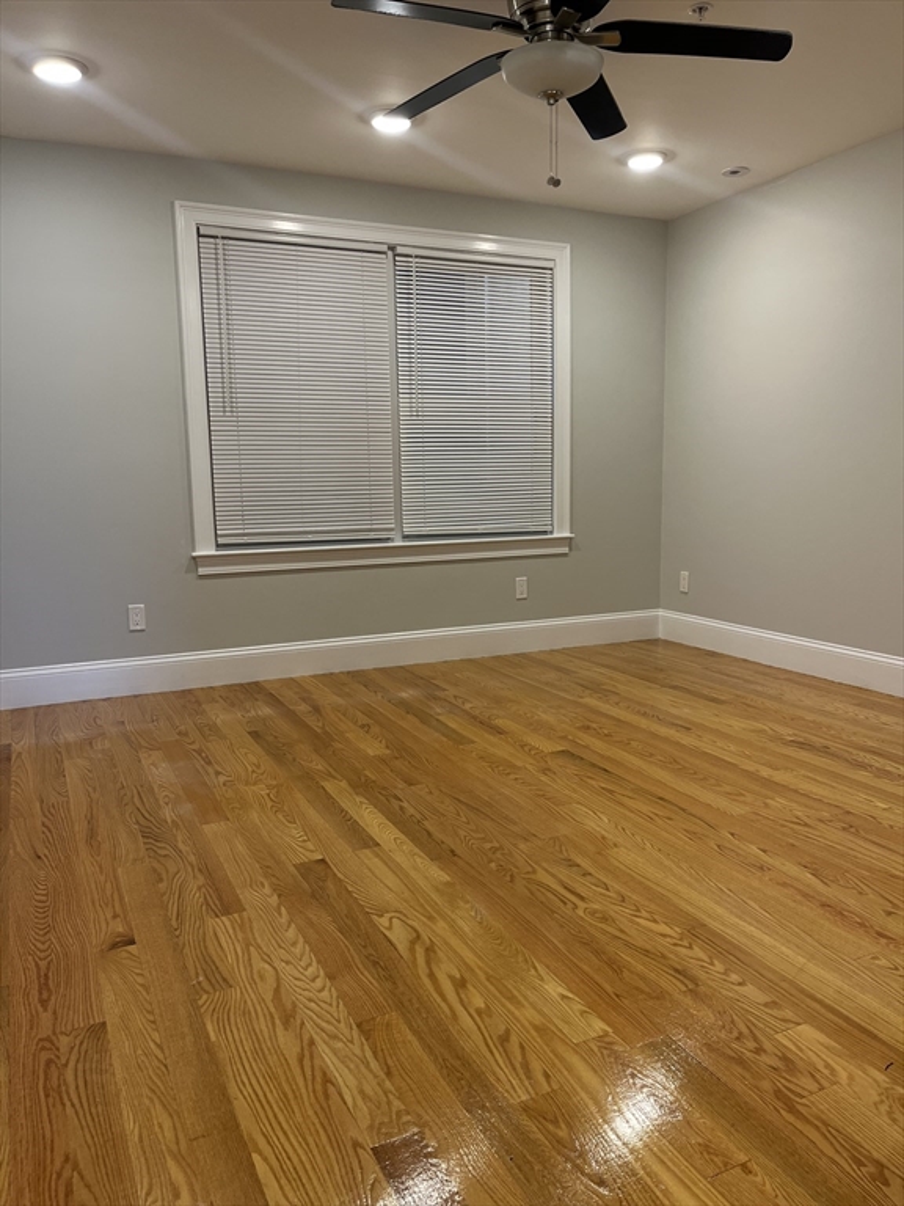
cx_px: 452
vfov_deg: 67.3
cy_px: 603
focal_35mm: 26
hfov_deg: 53.1
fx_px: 905
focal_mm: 5.1
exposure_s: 1/120
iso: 100
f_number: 1.6
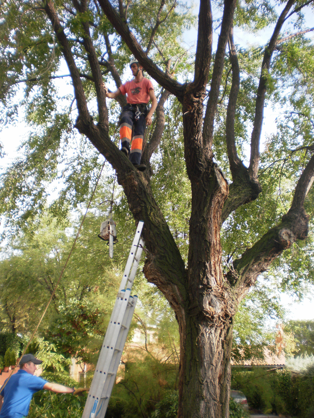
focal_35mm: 36
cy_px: 209
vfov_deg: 51.4
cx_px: 157
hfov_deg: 39.7
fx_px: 435
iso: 100
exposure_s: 1/125
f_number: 3.1
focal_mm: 6.3
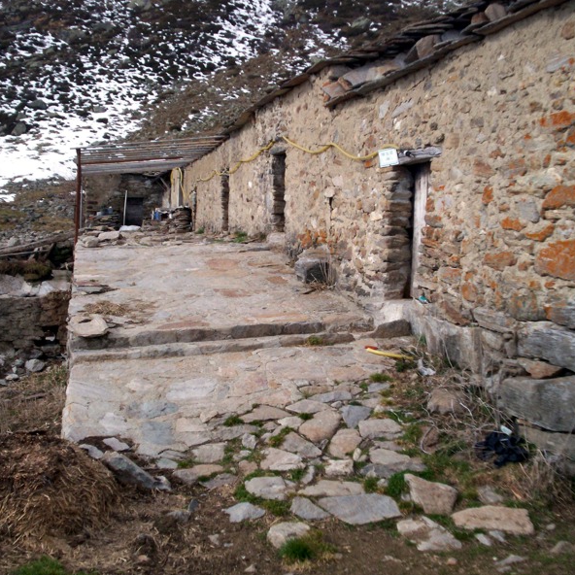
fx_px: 808
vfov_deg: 39.2
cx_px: 276
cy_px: 290
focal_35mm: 43
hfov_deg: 39.2
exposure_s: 1/572
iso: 100
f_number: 4.5
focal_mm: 5.9
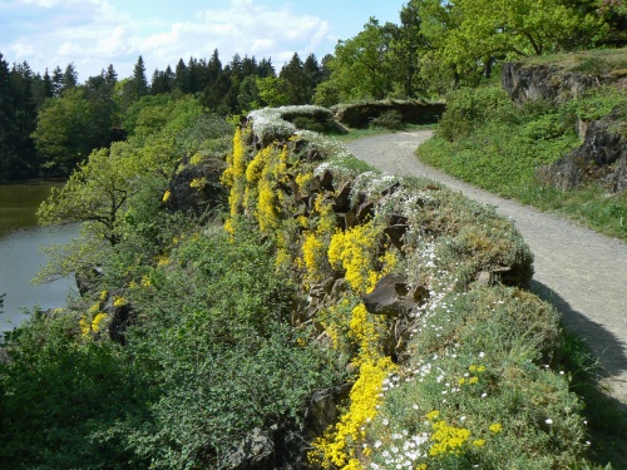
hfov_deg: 51.4
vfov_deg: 39.7
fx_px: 652
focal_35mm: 36
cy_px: 235
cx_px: 314
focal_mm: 6
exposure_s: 1/400
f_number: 5.6
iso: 80
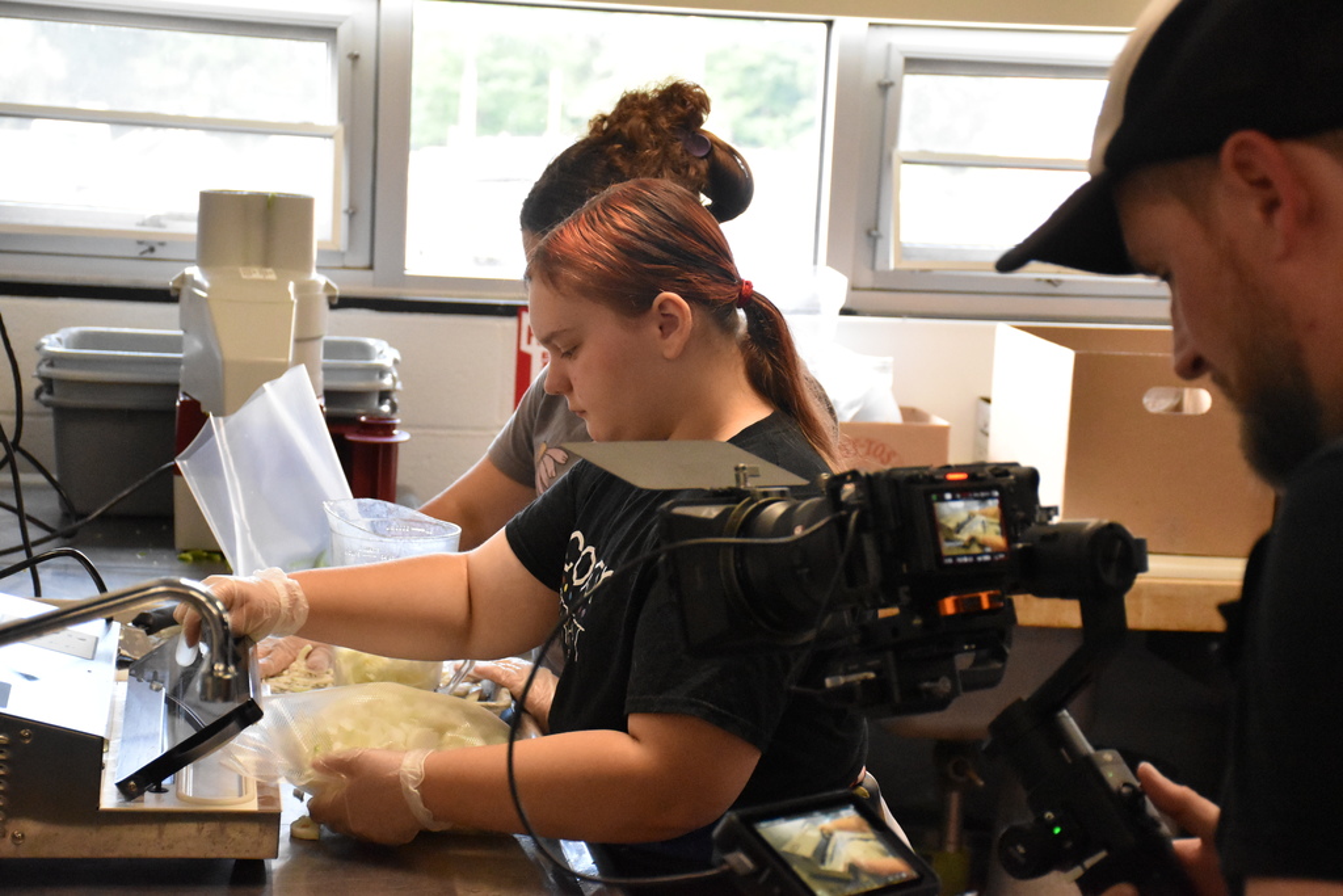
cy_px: 448
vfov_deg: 18.2
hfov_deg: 27.0
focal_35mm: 75
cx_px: 672
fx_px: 2798
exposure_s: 1/400
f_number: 4.8
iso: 6400
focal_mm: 50
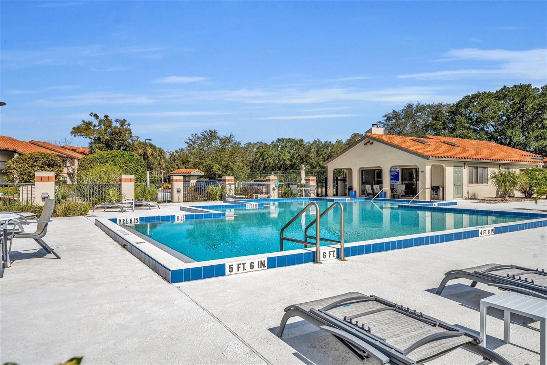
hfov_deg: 76.1
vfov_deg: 55.1
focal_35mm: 23
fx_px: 349
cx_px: 274
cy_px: 182
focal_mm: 23
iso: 100
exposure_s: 1/640
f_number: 9
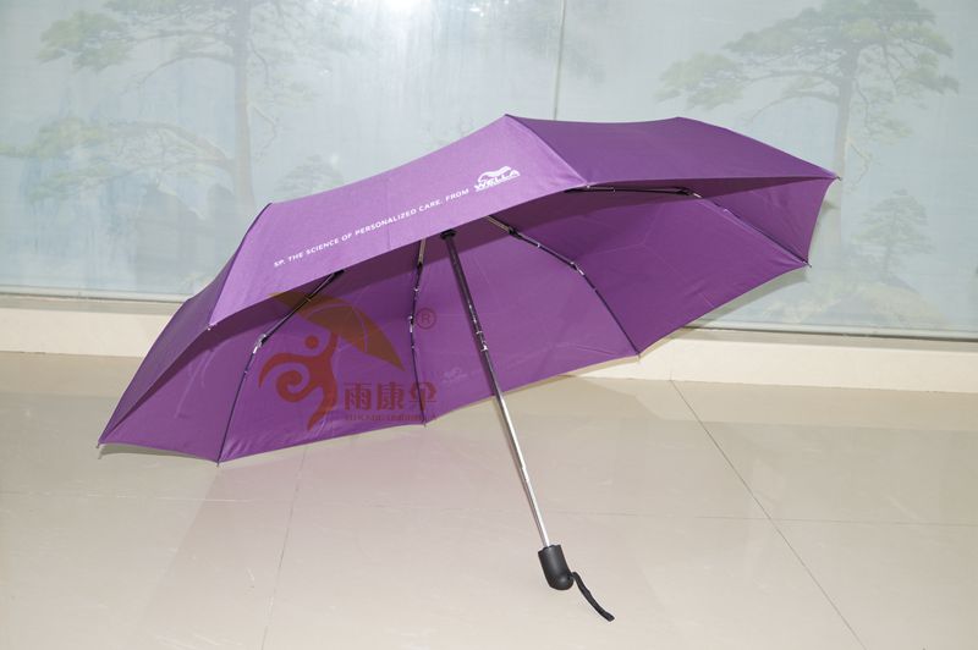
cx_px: 489
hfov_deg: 46.4
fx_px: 1140
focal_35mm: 42
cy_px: 325
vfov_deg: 31.8
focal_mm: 28
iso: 200
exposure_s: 1/60
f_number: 4.5
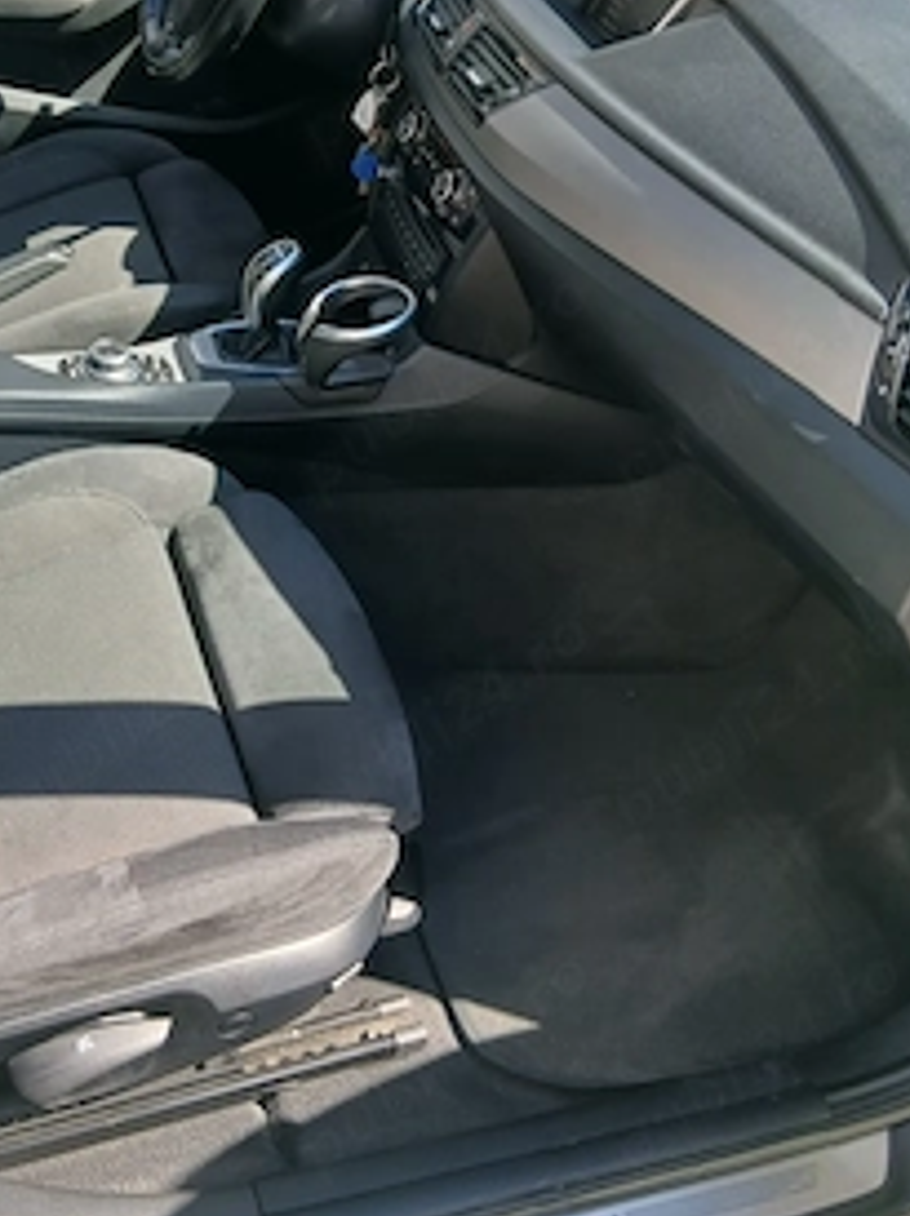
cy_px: 457
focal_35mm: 38
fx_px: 1334
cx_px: 289
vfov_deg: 48.6
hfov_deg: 37.2
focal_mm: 3.98
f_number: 1.8
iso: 32
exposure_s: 1/100
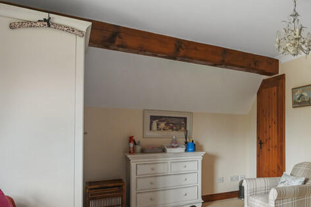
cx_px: 315
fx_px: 259
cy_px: 123
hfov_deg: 49.7
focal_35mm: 30
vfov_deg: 43.4
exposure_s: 1/1.25
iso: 400
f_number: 8
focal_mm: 14
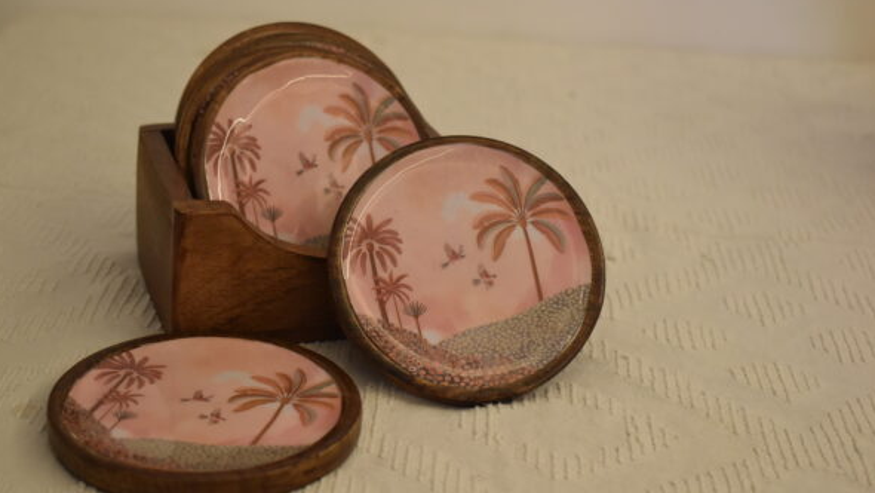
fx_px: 1485
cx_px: 436
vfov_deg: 18.8
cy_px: 244
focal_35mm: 64
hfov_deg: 32.8
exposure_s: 1/60
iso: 900
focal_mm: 40
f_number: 4.8
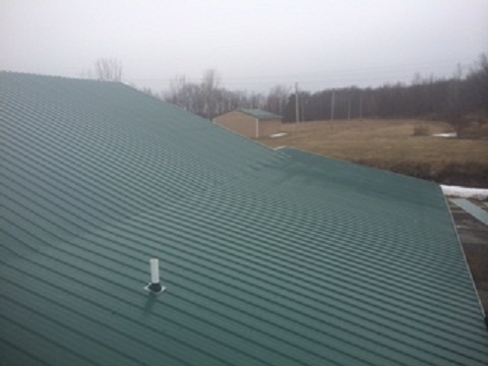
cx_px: 244
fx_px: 423
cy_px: 183
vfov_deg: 46.8
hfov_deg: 60.0
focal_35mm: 30
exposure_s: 1/1642
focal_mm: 4.12
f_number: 2.2
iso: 32
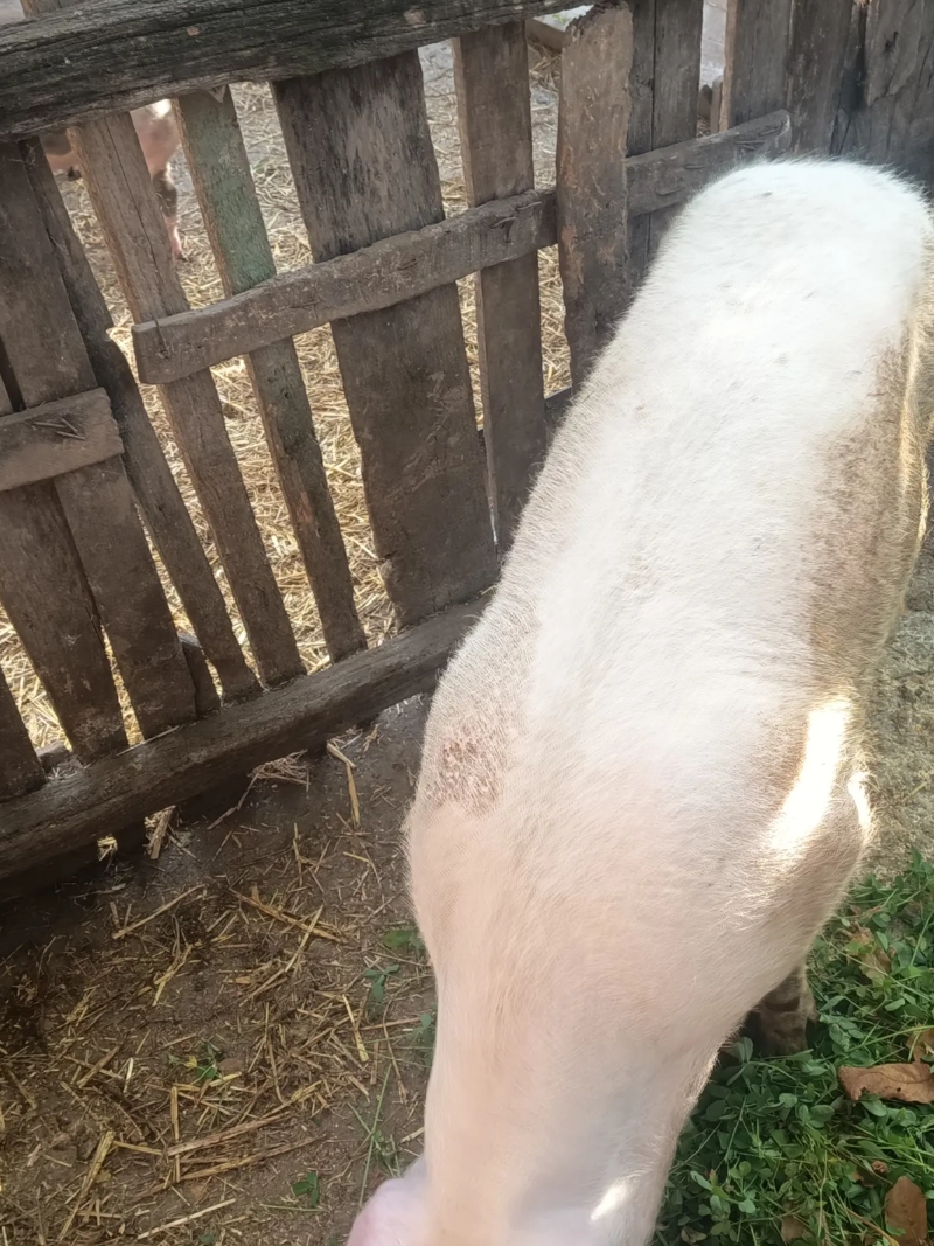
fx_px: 1439
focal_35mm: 40
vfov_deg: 46.5
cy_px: 759
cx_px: 543
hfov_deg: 35.9
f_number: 1.7
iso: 160
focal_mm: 5.24
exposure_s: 1/50
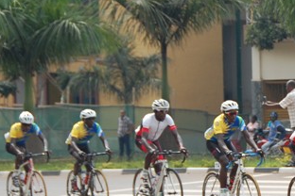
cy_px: 129
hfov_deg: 8.5
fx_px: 1975
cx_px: 305
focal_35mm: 241
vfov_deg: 5.7
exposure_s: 1/1000
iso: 400
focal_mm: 70
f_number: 5
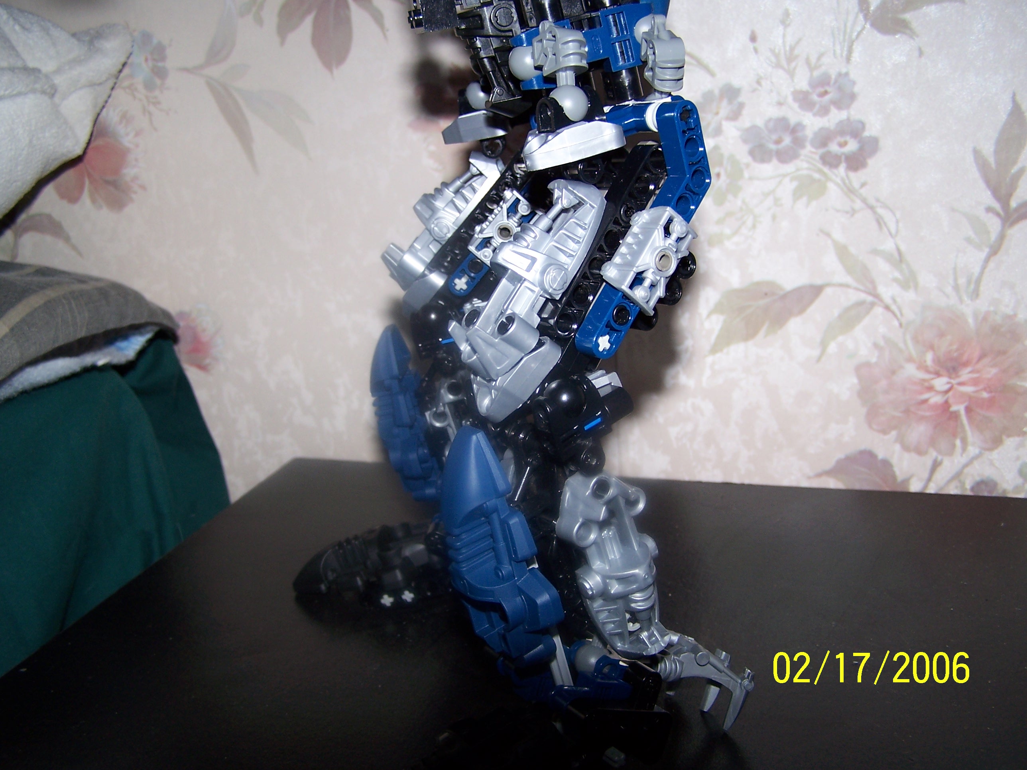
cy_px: 385
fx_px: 1127
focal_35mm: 38
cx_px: 514
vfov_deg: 37.7
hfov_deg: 49.0
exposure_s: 1/60
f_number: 2.8
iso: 80
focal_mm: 6.3
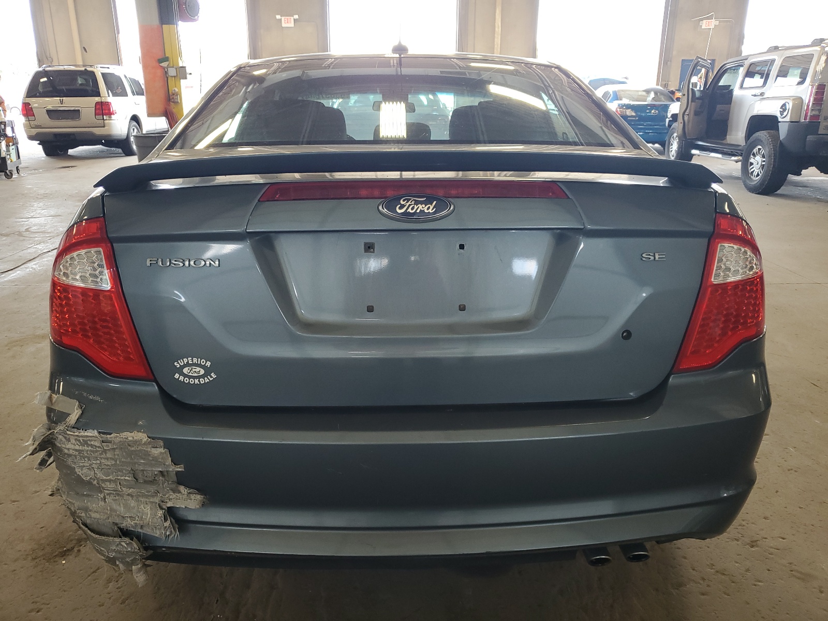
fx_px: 622
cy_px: 310
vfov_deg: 53.1
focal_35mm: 26
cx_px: 414
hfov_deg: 67.3
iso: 67
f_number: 1.5
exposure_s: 1/60.2
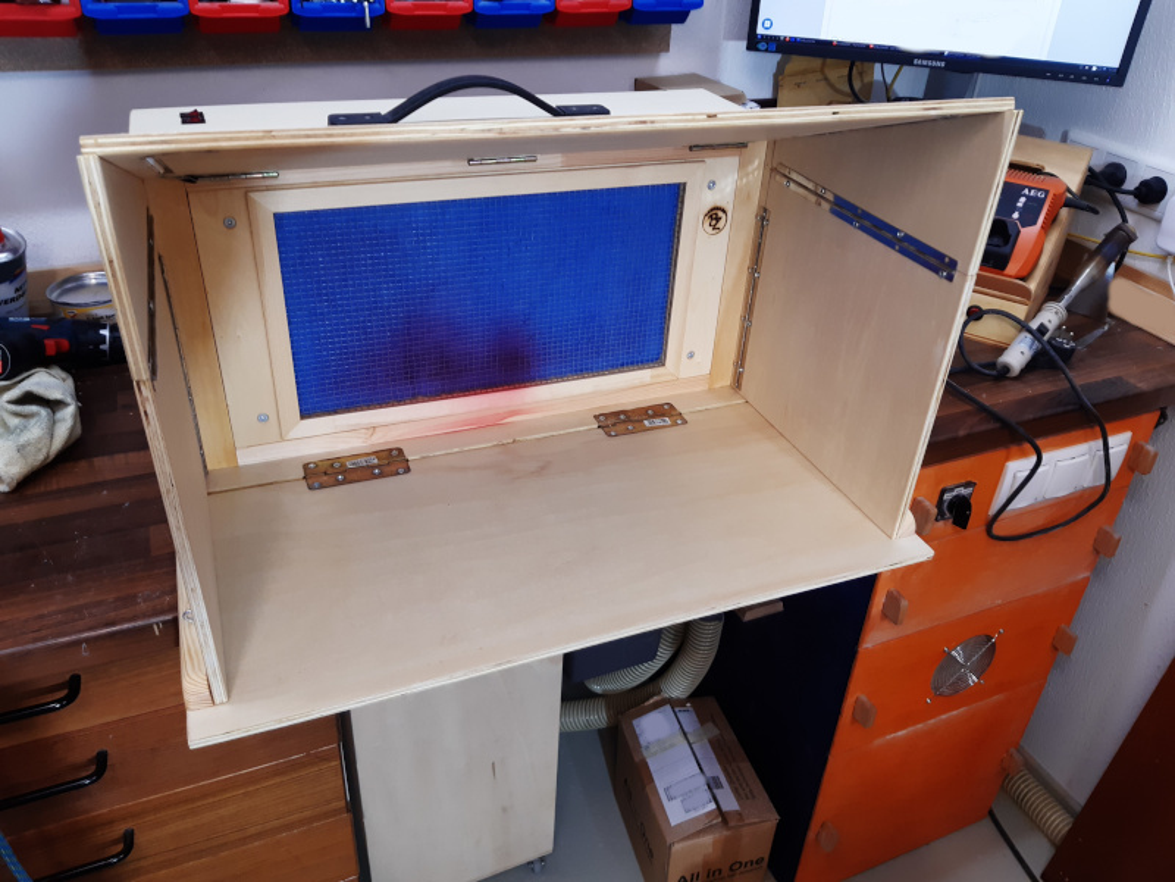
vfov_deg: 53.1
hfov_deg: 67.3
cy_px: 441
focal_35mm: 26
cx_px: 588
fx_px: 883
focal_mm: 3.92
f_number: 1.7
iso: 64
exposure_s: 1/50
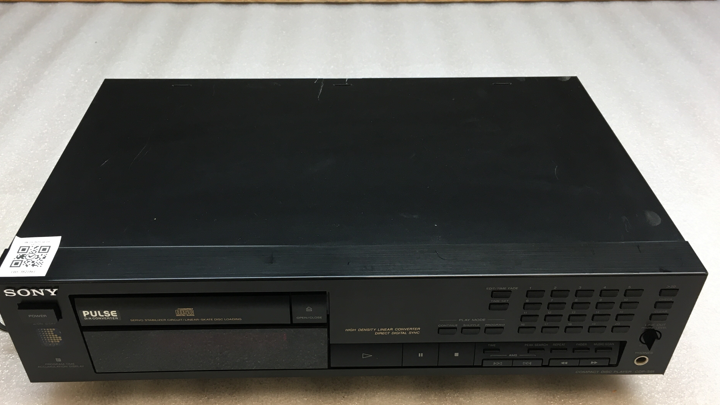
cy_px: 215
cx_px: 343
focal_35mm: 34
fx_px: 649
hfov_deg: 58.0
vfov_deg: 34.6
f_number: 2.2
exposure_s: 1/30
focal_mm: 4.15
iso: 32
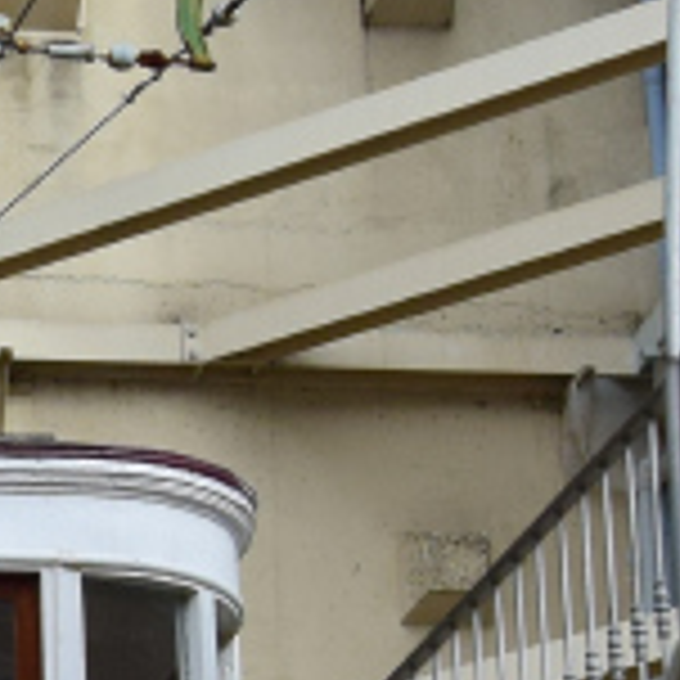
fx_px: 7312
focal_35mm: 329
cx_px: -815
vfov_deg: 5.3
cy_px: 925
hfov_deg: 5.2
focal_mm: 30
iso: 400
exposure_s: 1/1000
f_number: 6.3
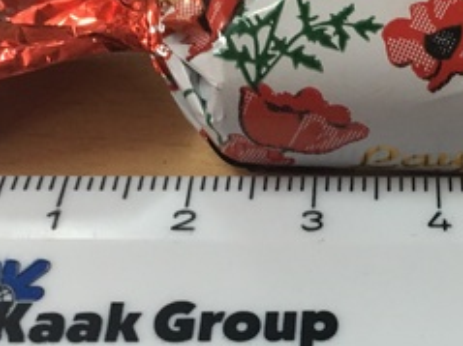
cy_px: 208
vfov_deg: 17.3
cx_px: 430
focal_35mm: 85
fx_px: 1136
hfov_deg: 22.4
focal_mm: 4.15
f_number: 2.2
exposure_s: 1/33
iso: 125
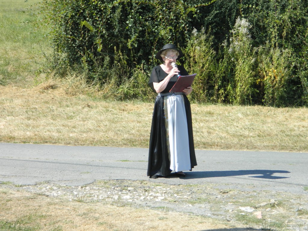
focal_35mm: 129
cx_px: 154
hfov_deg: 15.3
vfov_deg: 11.5
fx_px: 1148
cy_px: 116
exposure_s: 1/500
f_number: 4.7
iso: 140
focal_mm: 23.2
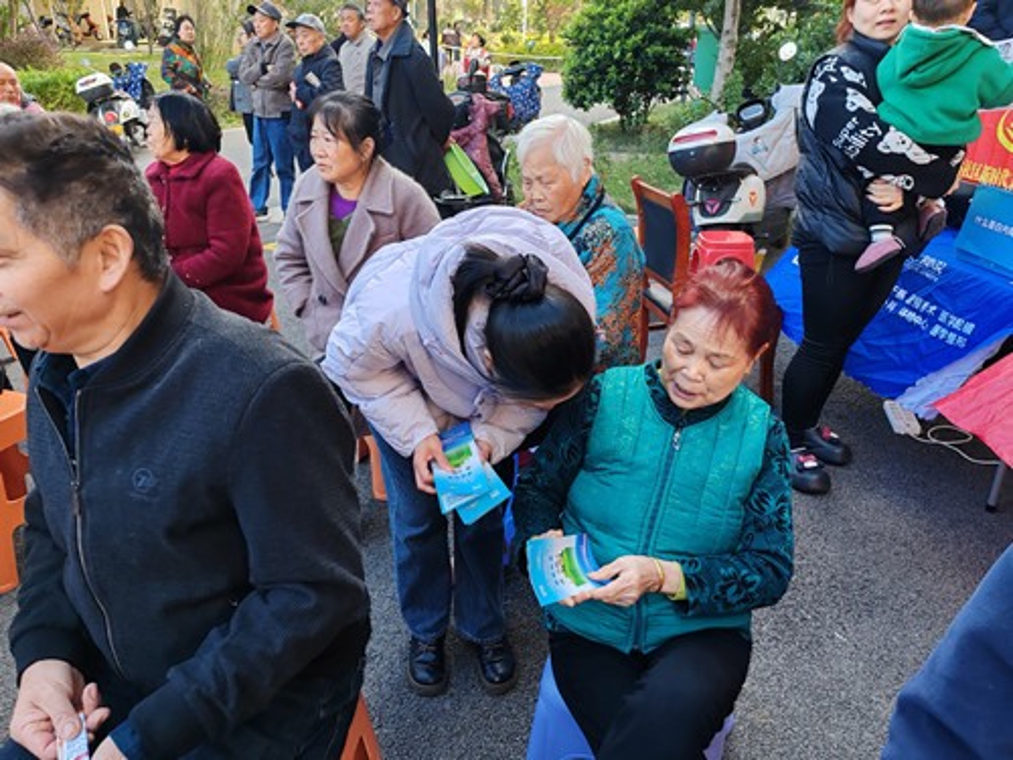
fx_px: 790
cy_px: 380
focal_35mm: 27
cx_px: 506
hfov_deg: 65.3
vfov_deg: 51.4
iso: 80
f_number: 1.9
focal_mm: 6.12
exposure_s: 1/100
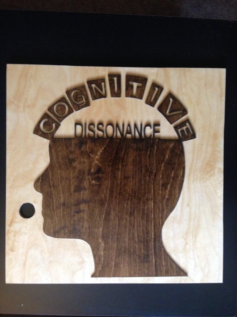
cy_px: 158
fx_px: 301
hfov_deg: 42.9
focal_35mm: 33
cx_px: 118
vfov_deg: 55.4
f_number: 2.4
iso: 400
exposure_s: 1/17
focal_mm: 4.12
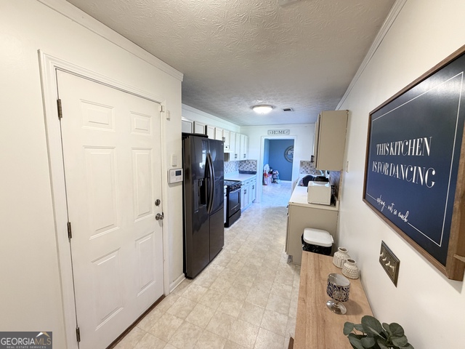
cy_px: 174
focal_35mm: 14
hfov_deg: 102.1
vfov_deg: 85.7
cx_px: 232
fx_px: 188
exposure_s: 1/60
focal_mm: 2.22
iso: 200
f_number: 2.2
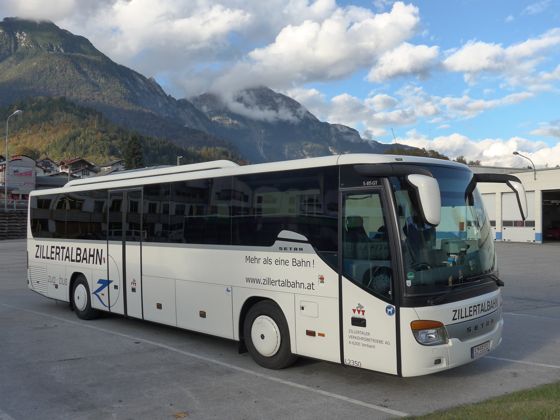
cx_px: 280
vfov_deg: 41.8
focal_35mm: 34
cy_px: 210
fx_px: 550
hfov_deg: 54.0
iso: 160
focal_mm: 7
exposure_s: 1/640
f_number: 3.2
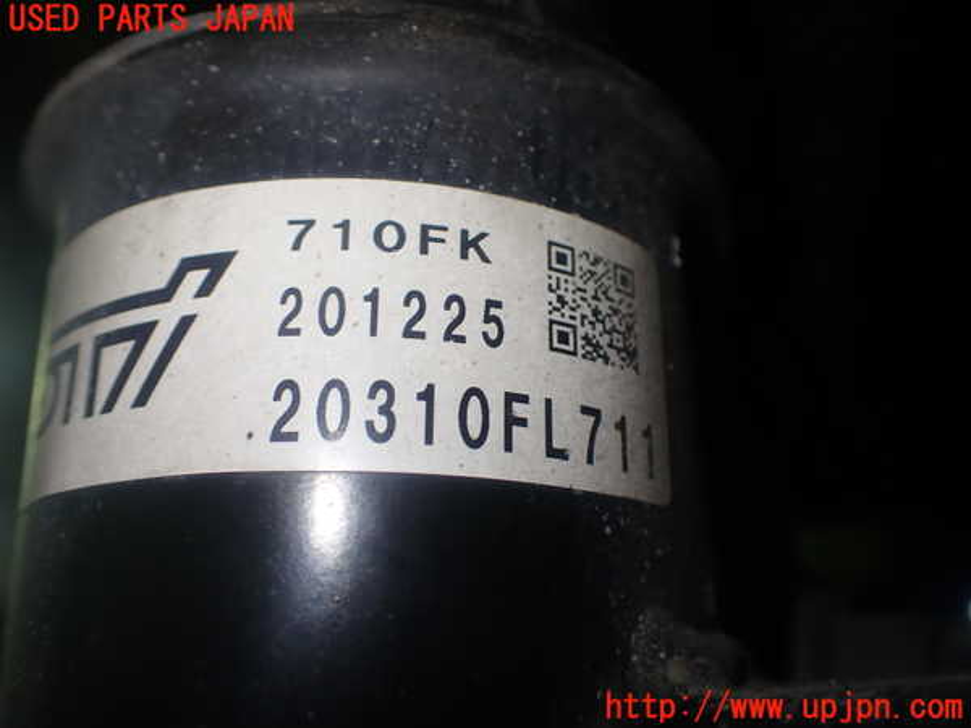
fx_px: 1010
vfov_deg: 39.7
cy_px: 364
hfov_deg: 51.4
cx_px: 486
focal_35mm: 36
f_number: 2.5
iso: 100
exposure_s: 1/80
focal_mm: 6.37
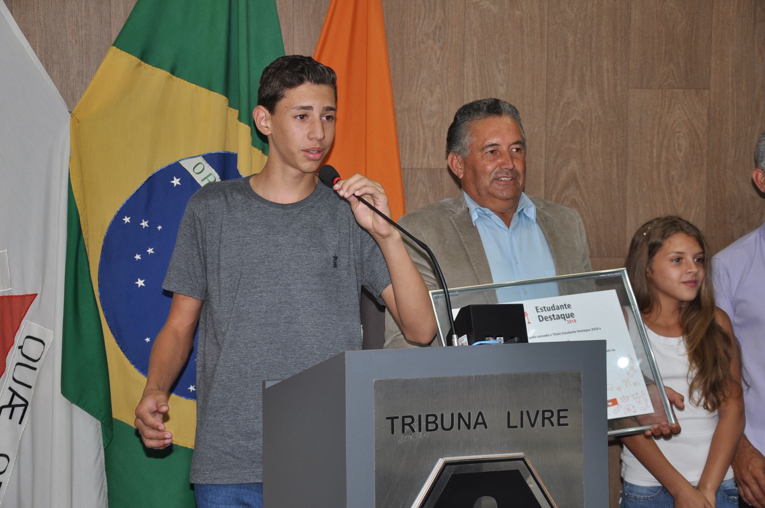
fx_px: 1592
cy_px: 254
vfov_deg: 18.1
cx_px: 382
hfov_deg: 27.0
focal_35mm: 75
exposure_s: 1/60
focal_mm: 50
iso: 200
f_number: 5
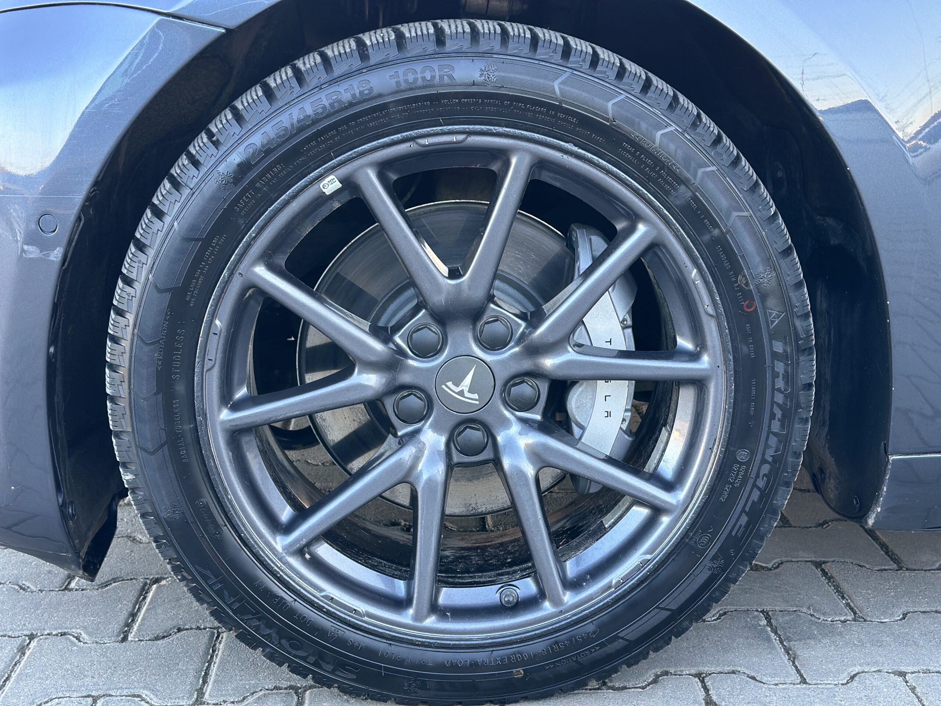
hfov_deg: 39.7
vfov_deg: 30.3
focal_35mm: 48
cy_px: 353
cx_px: 470
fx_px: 1305
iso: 125
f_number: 1.78
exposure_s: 1/114
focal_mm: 6.86
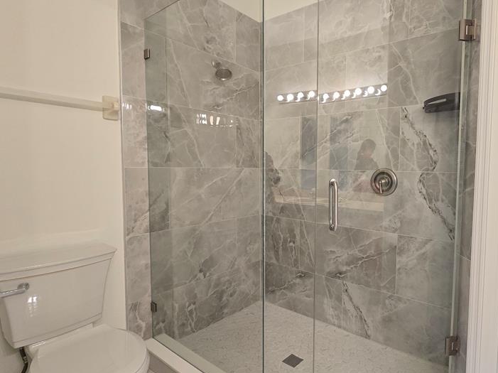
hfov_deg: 82.7
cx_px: 318
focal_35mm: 19
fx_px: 273
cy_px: 181
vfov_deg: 68.6
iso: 250
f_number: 2.2
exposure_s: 1/60
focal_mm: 2.2
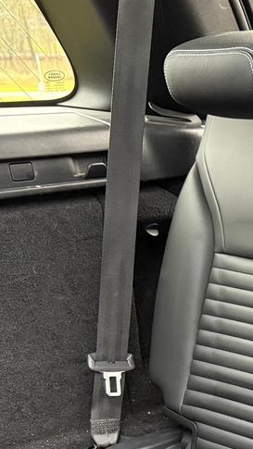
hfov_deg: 15.7
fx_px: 822
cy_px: 427
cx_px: 408
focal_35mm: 69
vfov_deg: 29.0
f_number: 1.78
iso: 640
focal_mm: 6.76
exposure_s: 1/60
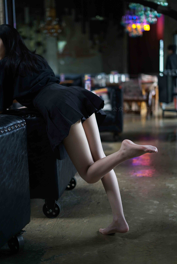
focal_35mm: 50
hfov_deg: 27.0
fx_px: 368
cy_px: 132
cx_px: 88
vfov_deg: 39.6
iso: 200
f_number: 1.8
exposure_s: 1/160
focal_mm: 50
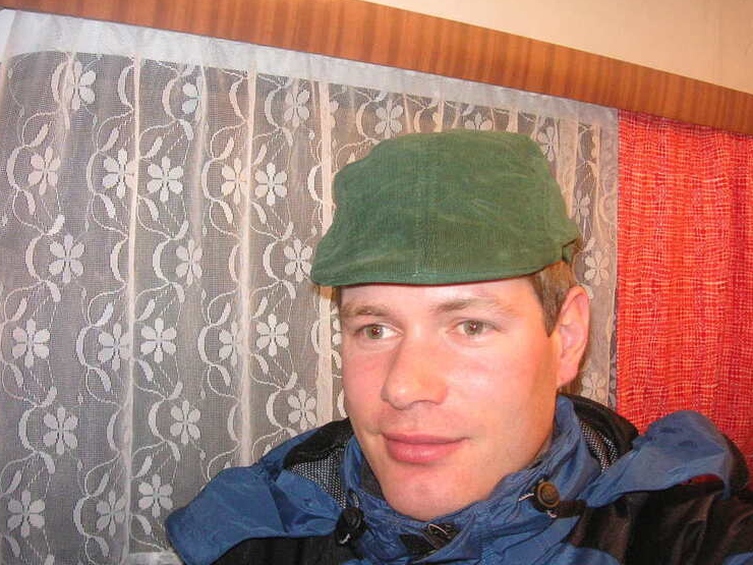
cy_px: 284
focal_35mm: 40
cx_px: 364
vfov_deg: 36.0
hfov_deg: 46.8
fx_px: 870
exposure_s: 1/45
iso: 160
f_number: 2.8
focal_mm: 6.1
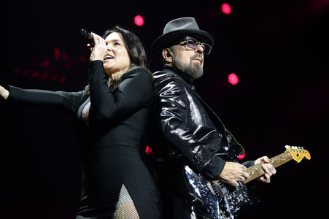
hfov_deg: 21.5
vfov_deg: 14.4
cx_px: 164
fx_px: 868
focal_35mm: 95
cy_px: 110
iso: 1250
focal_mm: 95
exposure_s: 1/500
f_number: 3.2
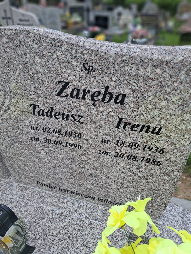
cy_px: 127
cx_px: 96
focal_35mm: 27
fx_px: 199
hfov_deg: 51.4
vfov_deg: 65.3
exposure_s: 1/421
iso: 50
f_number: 1.8
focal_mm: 4
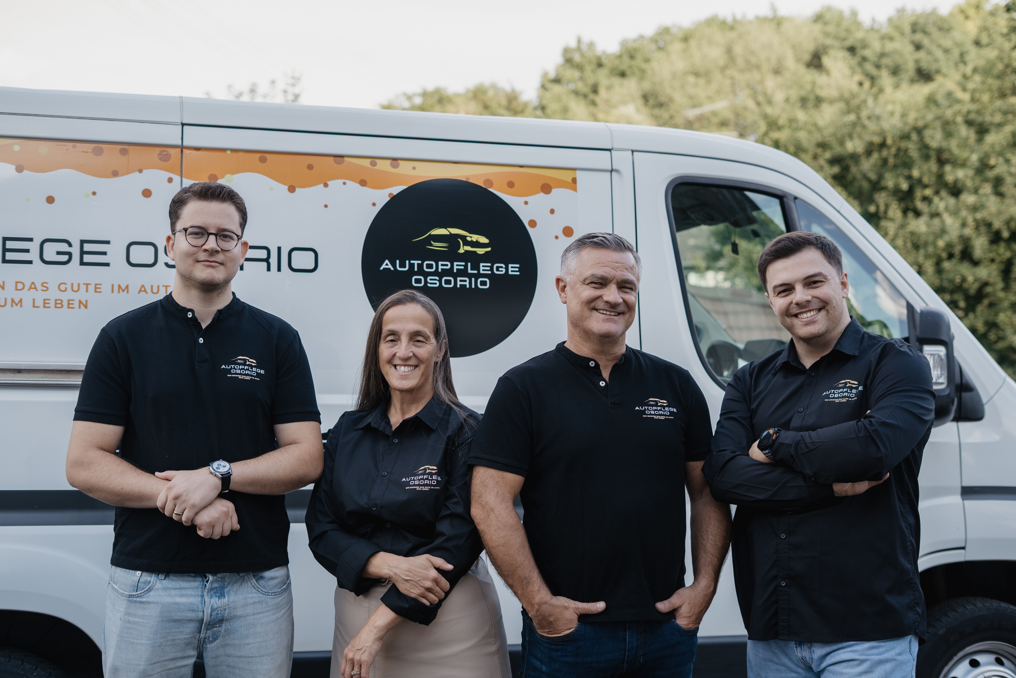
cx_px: 508
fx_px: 1411
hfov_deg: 39.6
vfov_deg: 27.0
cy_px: 339
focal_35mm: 50
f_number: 3.2
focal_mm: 50
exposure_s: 1/200
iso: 100
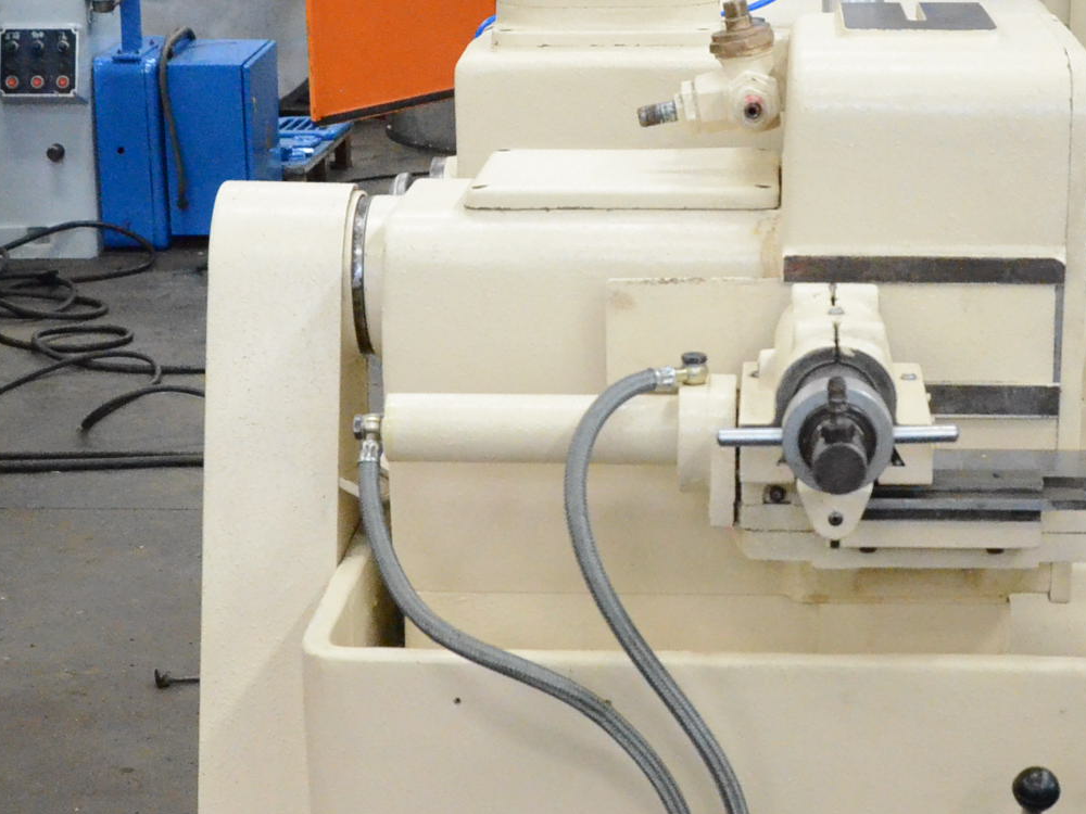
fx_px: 2447
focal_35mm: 78
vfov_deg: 18.8
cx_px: 667
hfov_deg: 25.0
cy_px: 538
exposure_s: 1/125
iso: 6400
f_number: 5.6
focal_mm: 22
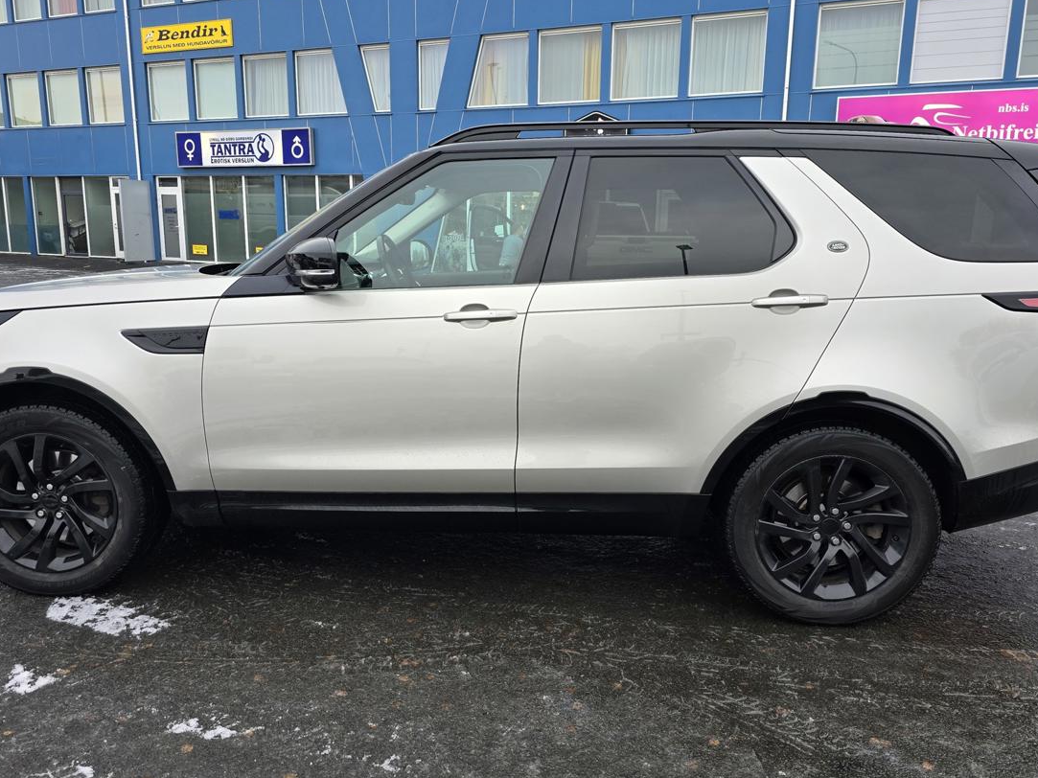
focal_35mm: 29
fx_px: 870
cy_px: 388
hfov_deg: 61.7
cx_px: 509
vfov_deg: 48.2
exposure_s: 1/180
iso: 80
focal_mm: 6.3
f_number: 1.7
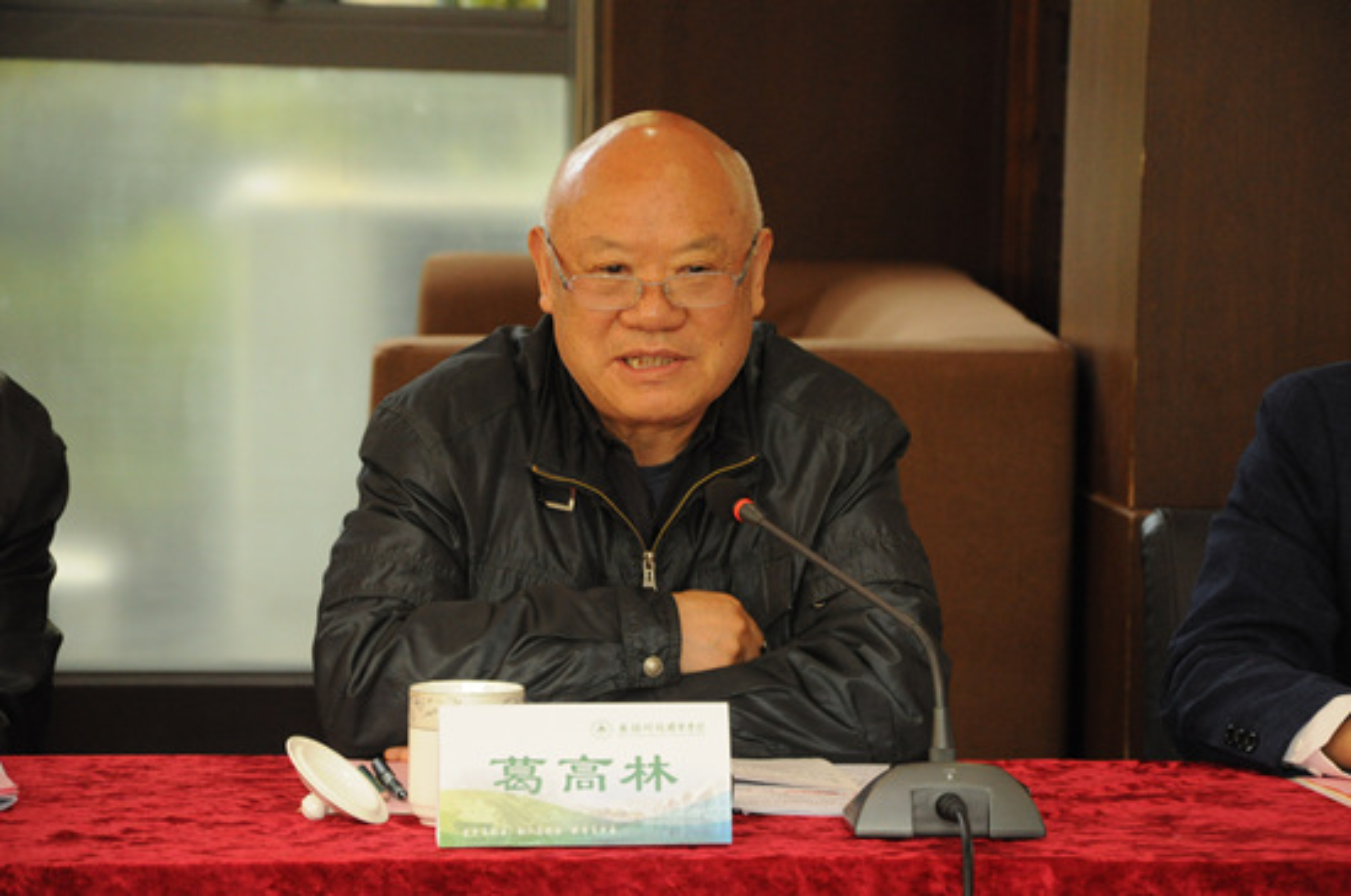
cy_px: 448
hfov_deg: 13.1
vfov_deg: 8.7
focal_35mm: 158
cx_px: 676
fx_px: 5902
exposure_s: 1/100
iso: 1600
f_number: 7.1
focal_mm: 105
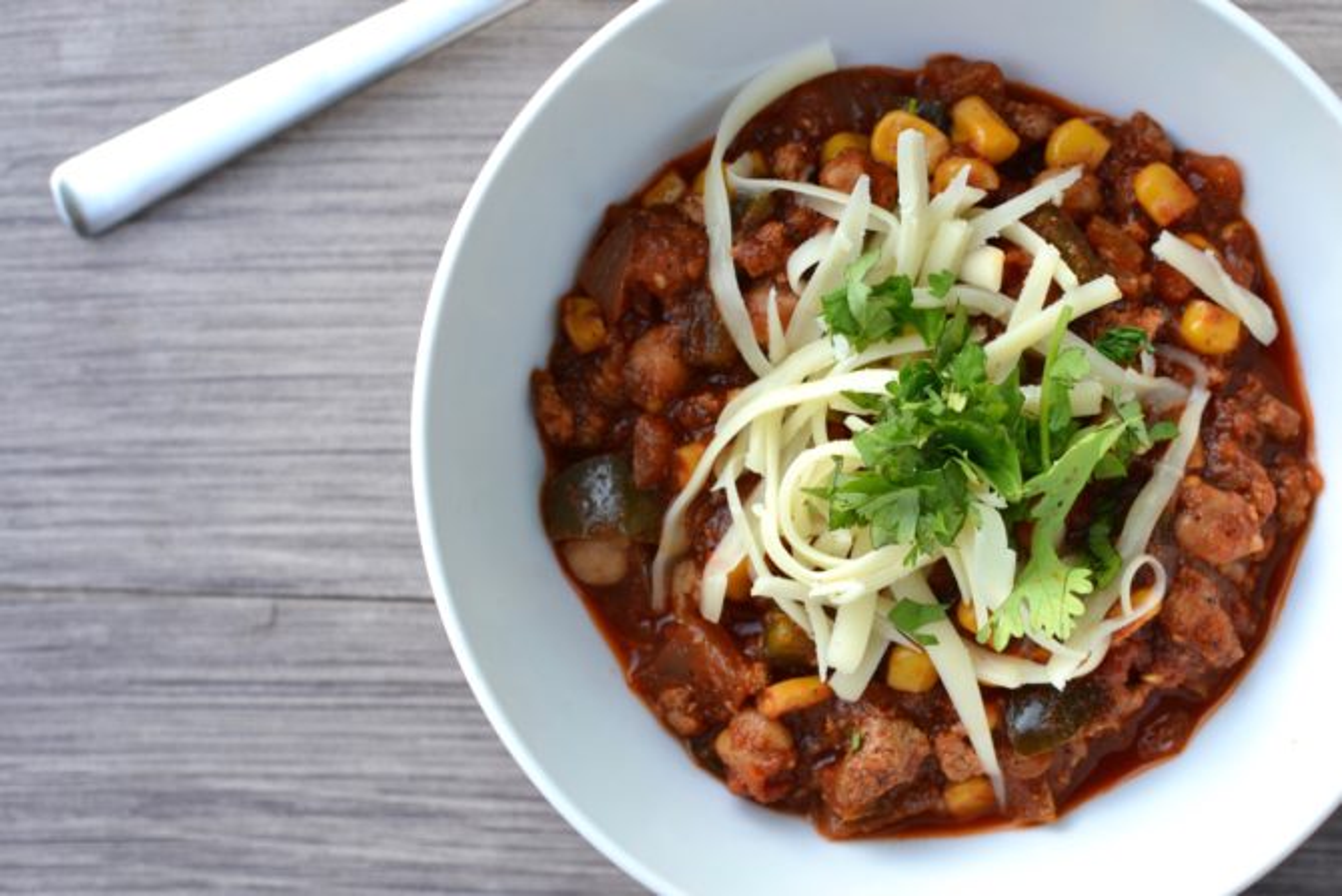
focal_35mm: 52
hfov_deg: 37.8
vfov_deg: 25.8
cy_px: 448
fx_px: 1957
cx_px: 671
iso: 400
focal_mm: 35
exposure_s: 1/100
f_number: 5
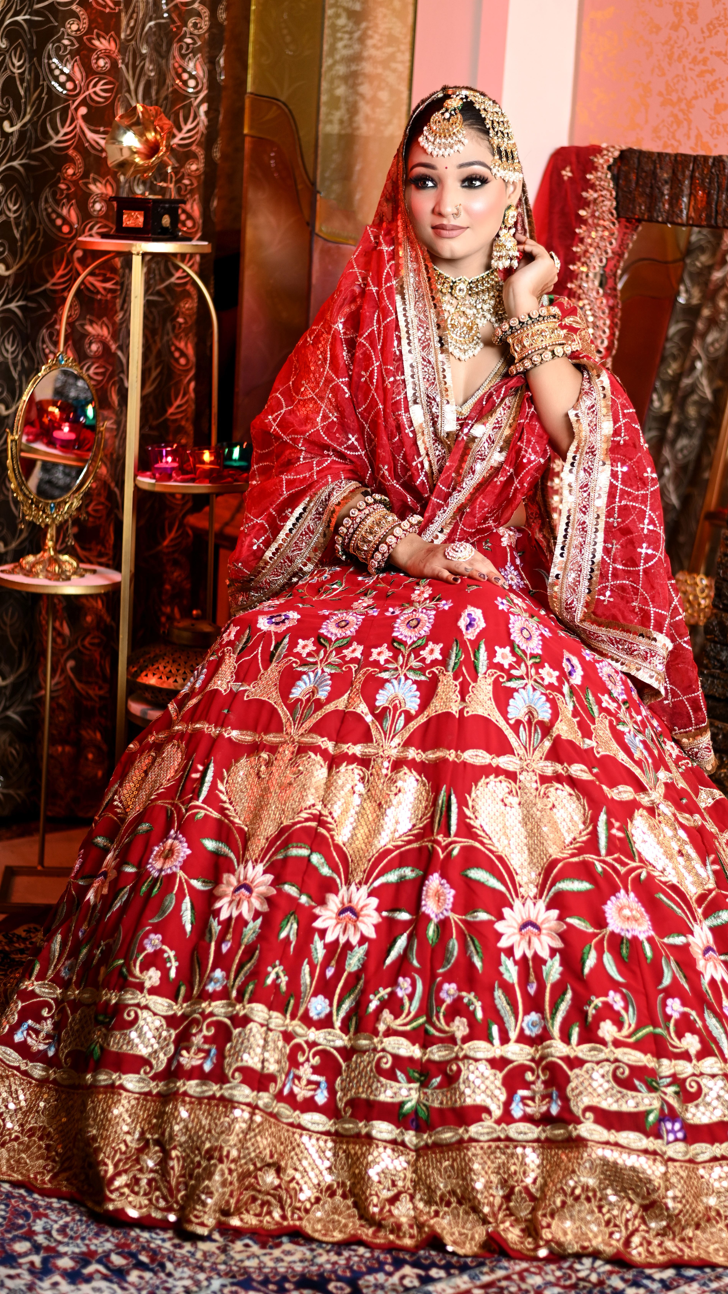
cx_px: 445
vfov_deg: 32.8
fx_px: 2196
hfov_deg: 18.8
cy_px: 587
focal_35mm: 64
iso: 200
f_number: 2
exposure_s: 1/200
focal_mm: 50
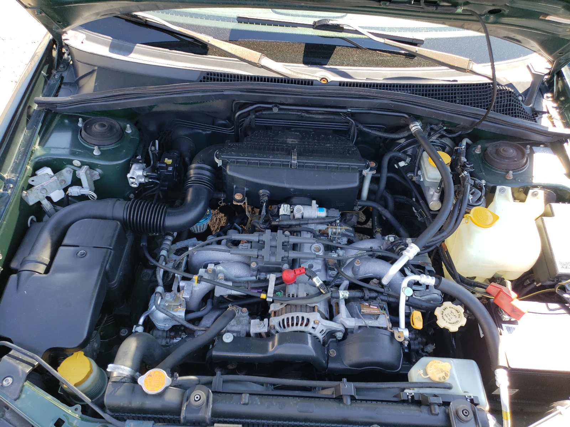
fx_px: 428
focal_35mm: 26
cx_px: 285
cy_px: 214
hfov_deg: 67.3
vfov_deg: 53.1
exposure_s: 1/217
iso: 50
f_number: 1.5
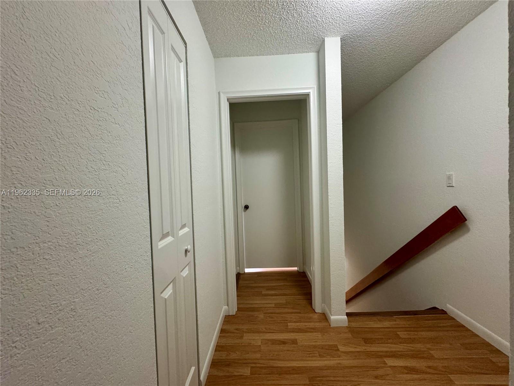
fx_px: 208
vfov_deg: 85.7
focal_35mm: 14
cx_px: 257
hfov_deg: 102.1
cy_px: 193
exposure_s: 1/60
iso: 500
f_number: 2.2
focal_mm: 2.22
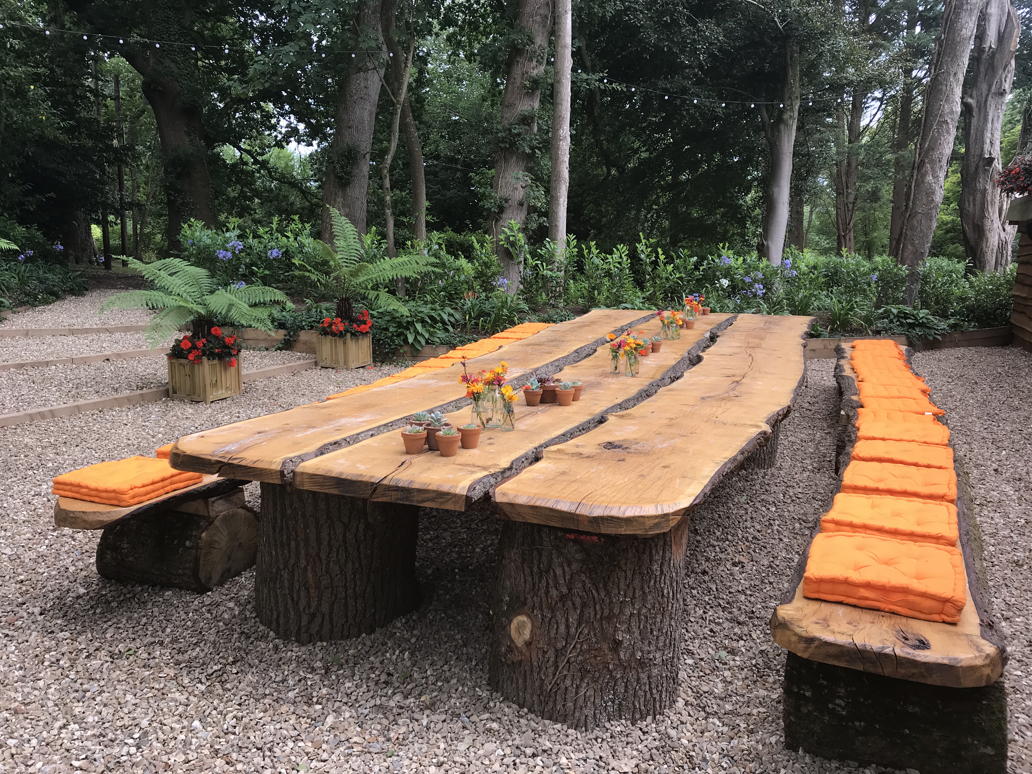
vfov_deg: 49.7
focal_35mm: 28
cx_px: 516
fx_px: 835
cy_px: 387
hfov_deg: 63.4
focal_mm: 3.99
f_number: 1.8
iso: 20
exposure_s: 1/278
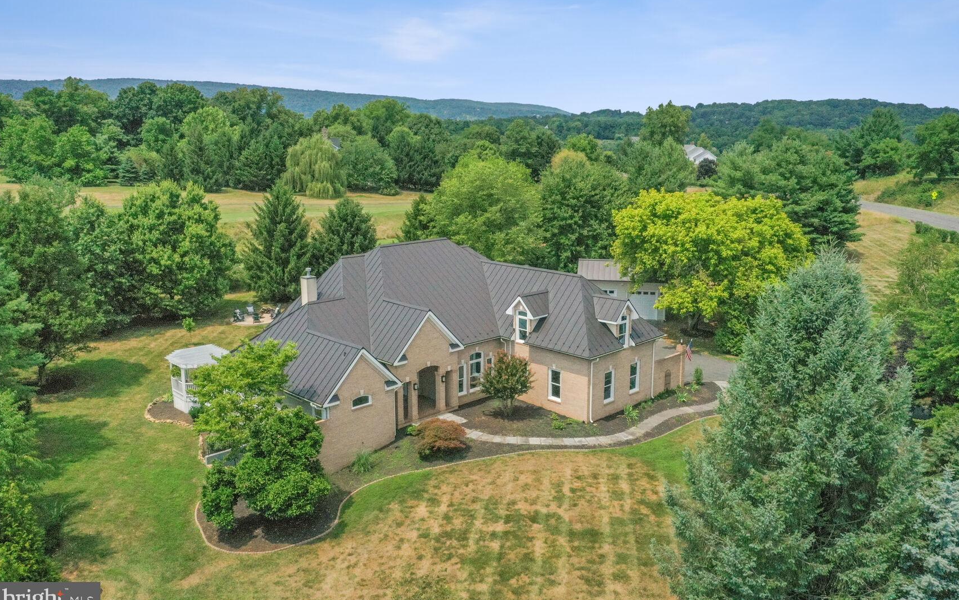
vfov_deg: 43.2
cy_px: 291
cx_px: 482
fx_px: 758
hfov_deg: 64.6
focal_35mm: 29
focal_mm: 10.26
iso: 800
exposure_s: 1/1600
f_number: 9
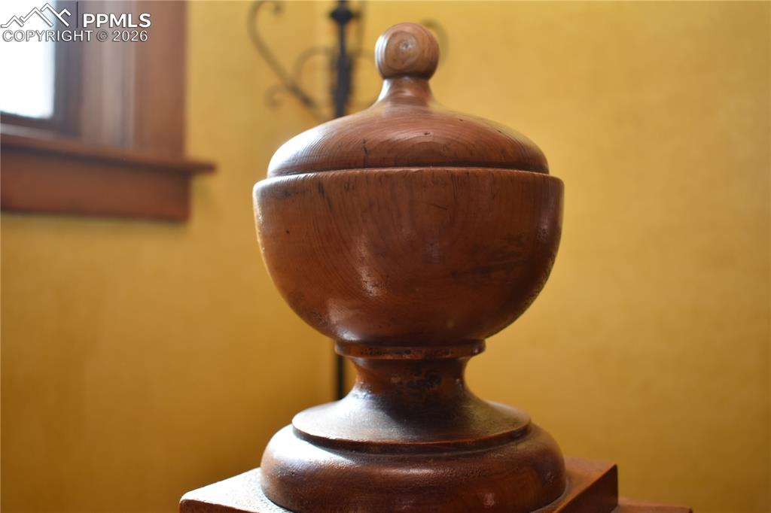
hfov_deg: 51.3
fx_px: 803
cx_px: 386
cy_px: 256
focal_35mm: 38
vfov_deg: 35.5
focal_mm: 25
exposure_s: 1/250
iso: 400
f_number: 4
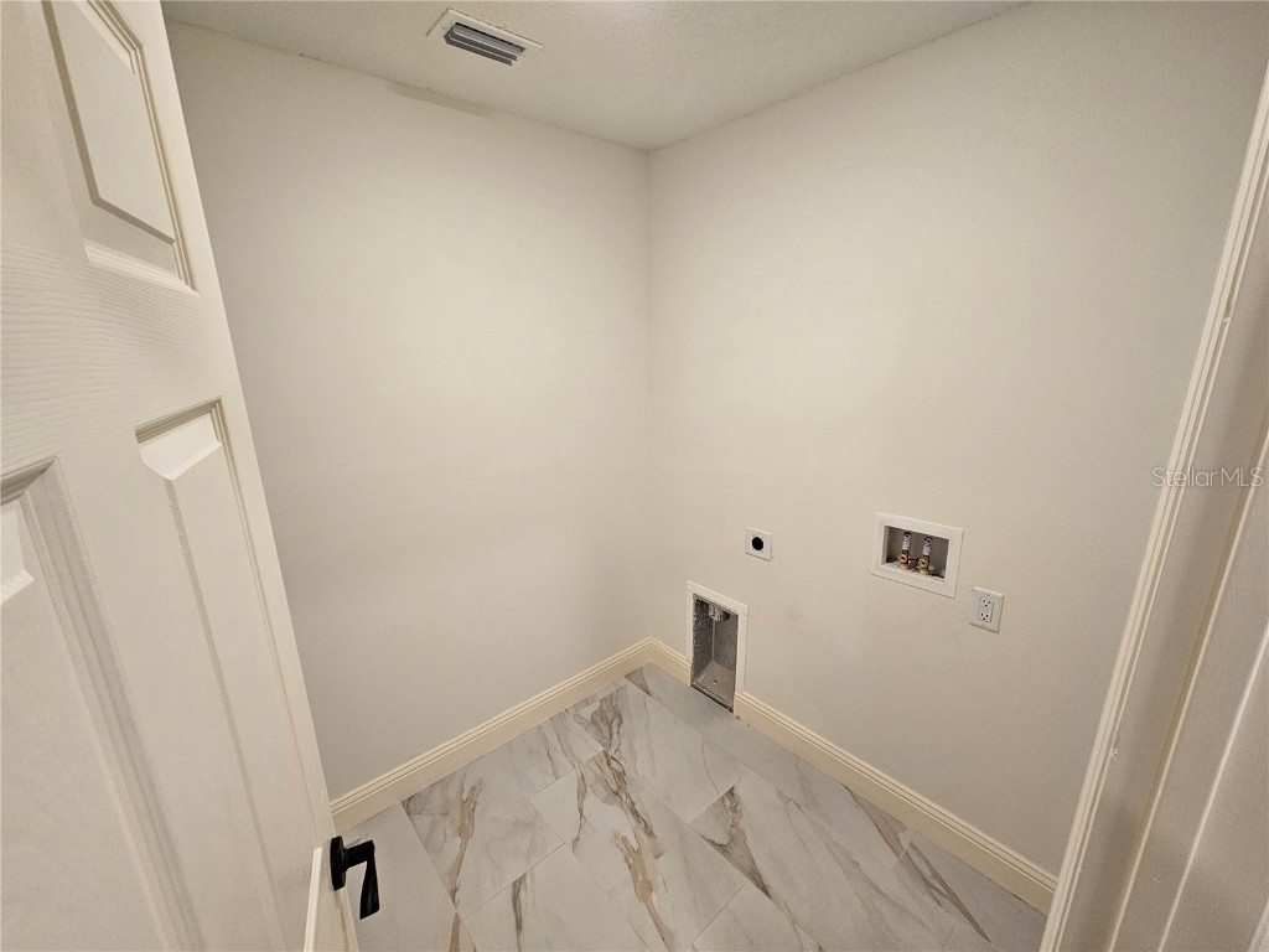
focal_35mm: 13
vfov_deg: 89.9
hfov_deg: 106.2
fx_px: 477
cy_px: 476
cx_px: 634
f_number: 2.2
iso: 100
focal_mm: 2.2
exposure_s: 1/60
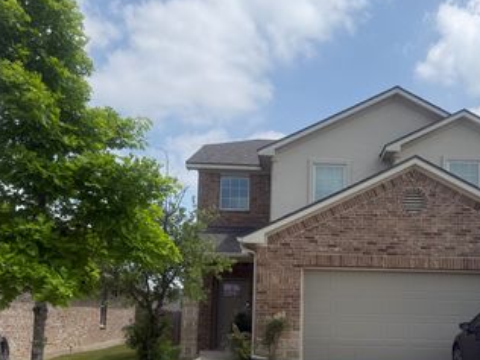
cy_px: 270
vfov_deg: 36.8
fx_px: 527
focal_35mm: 38
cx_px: 321
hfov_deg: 48.2
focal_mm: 6.76
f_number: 1.78
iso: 80
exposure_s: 1/6173
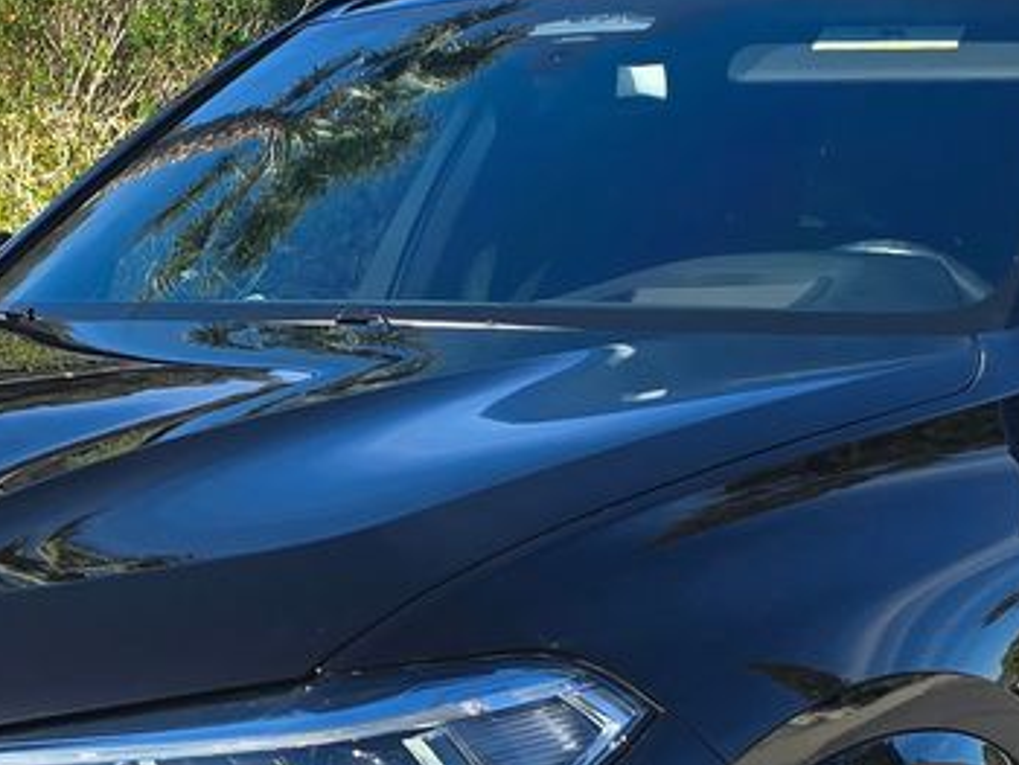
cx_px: 213
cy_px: 605
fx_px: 3093
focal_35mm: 105
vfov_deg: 14.0
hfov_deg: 18.5
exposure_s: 1/480
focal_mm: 6.3
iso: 12
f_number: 1.7
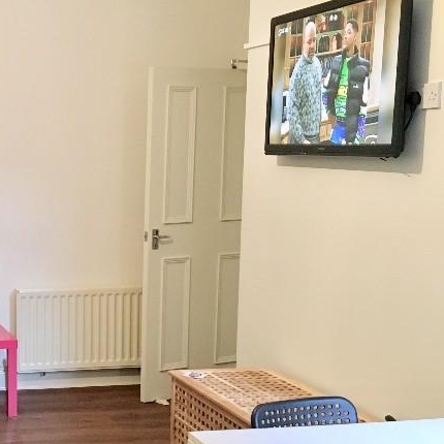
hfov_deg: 25.9
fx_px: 885
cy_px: 263
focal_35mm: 61
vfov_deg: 28.1
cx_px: -55
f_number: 2.2
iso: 160
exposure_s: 1/33
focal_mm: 4.15
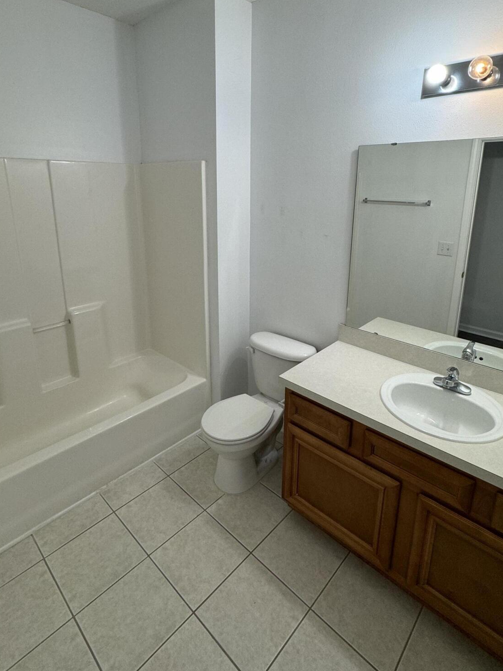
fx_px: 368
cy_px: 276
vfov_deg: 83.9
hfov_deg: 68.7
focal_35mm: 19
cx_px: 256
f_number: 2.2
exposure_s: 1/120
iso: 125
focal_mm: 2.22
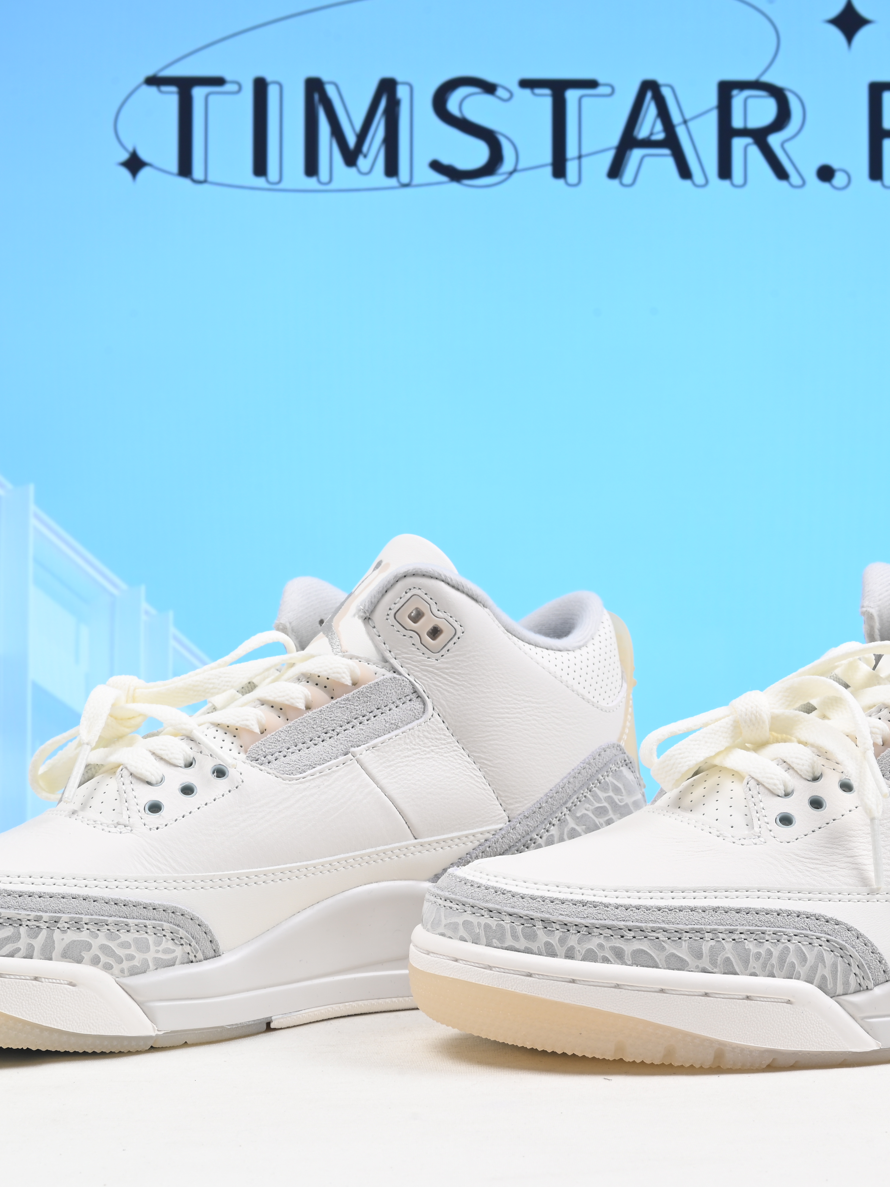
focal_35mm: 58
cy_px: 591
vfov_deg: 33.2
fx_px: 1988
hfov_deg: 25.2
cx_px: 530
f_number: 16
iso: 100
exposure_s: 1/2
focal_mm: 40
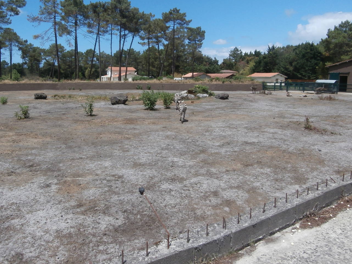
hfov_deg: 59.8
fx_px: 305
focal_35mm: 30
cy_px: 116
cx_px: 158
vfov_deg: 46.7
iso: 100
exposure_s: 1/1600
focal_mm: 4.2
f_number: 3
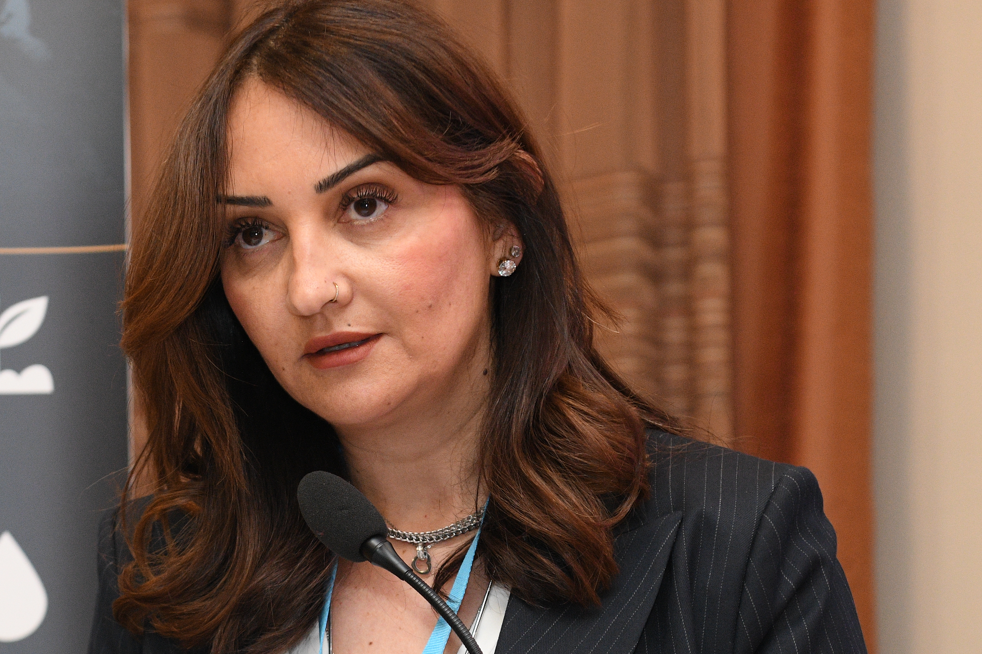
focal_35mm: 164
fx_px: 4473
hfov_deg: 12.5
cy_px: 604
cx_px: 364
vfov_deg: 8.3
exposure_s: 1/160
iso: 1600
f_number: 4.5
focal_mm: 70
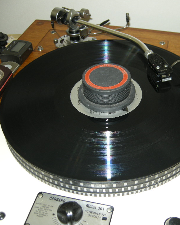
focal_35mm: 46
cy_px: 113
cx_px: 125
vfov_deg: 40.3
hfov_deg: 32.4
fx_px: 306
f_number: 2.7
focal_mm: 7.5
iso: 64
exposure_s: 1/30
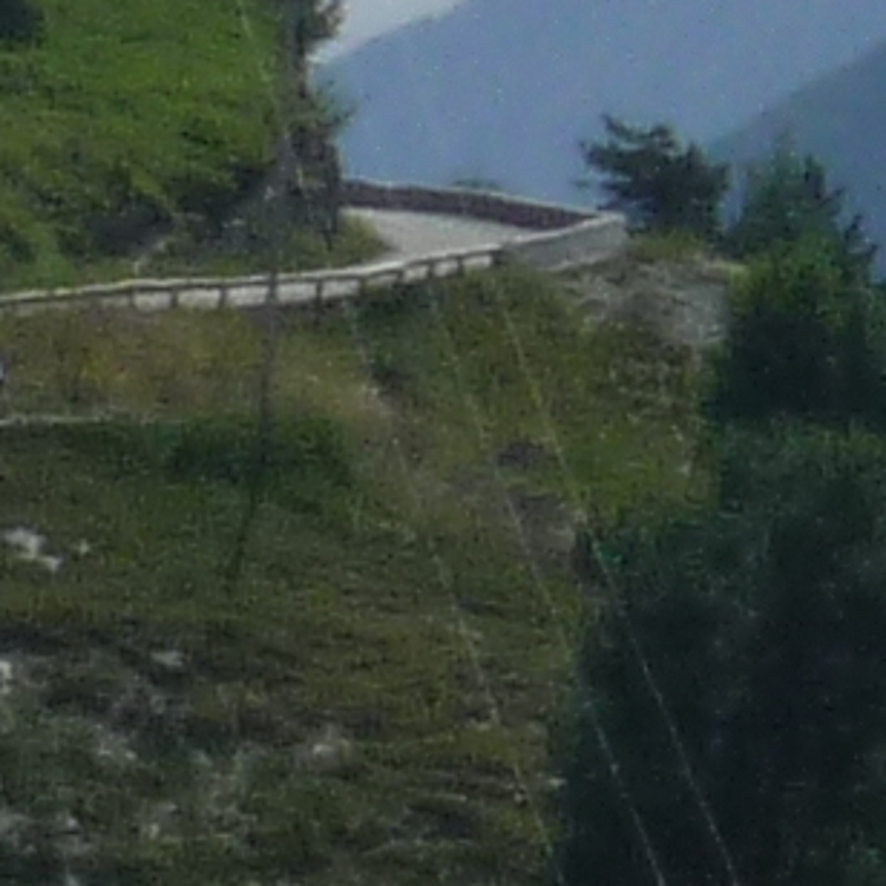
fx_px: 45405
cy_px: 595
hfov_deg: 1.1
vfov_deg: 1.1
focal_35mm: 1568
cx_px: -621
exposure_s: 1/640
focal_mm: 26
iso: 100
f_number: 5.9
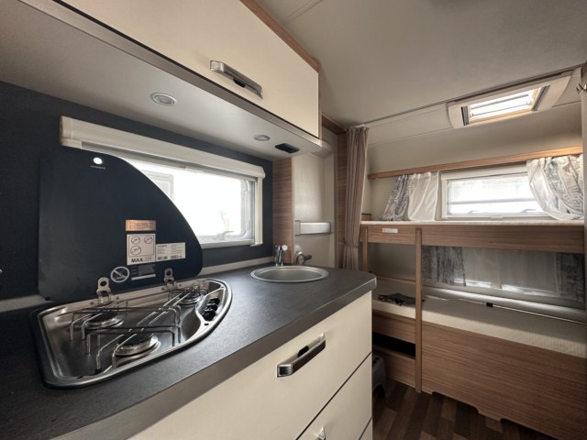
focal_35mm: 14
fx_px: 237
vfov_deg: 85.7
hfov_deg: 102.1
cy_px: 220
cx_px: 294
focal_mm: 2.22
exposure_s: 1/99
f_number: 2.2
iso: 200
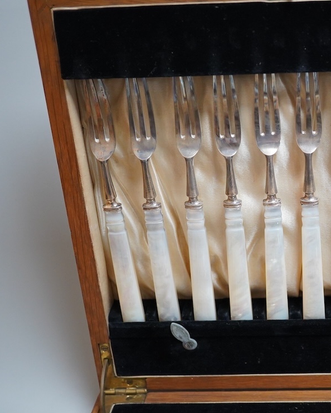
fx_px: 783
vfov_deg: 29.6
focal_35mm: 64
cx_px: 303
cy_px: 205
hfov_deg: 23.2
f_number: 5
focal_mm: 30
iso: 2500
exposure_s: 1/250
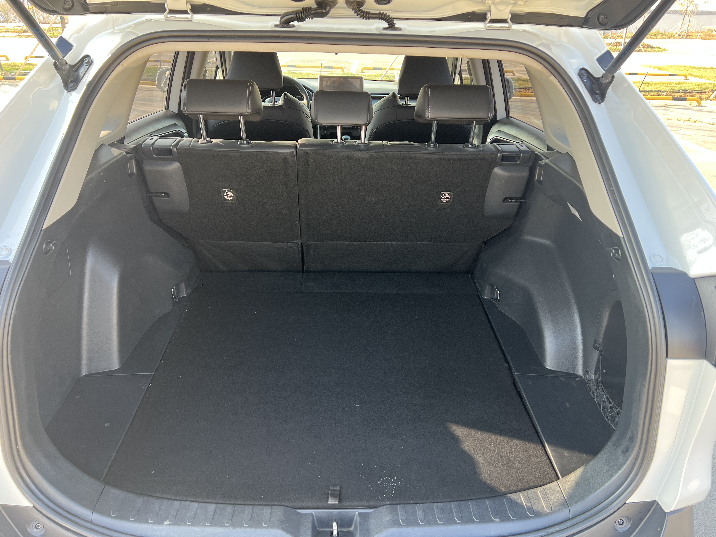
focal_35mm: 26
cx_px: 358
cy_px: 268
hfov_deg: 67.3
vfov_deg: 53.1
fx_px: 538
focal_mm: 5.7
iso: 64
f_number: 1.5
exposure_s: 1/126
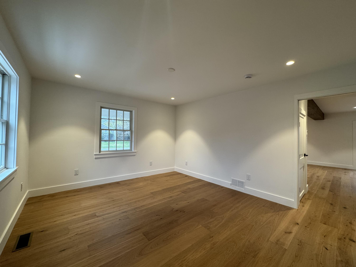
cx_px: 178
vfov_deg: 85.7
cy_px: 134
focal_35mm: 14
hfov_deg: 102.1
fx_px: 144
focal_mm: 2.22
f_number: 2.2
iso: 160
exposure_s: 1/120
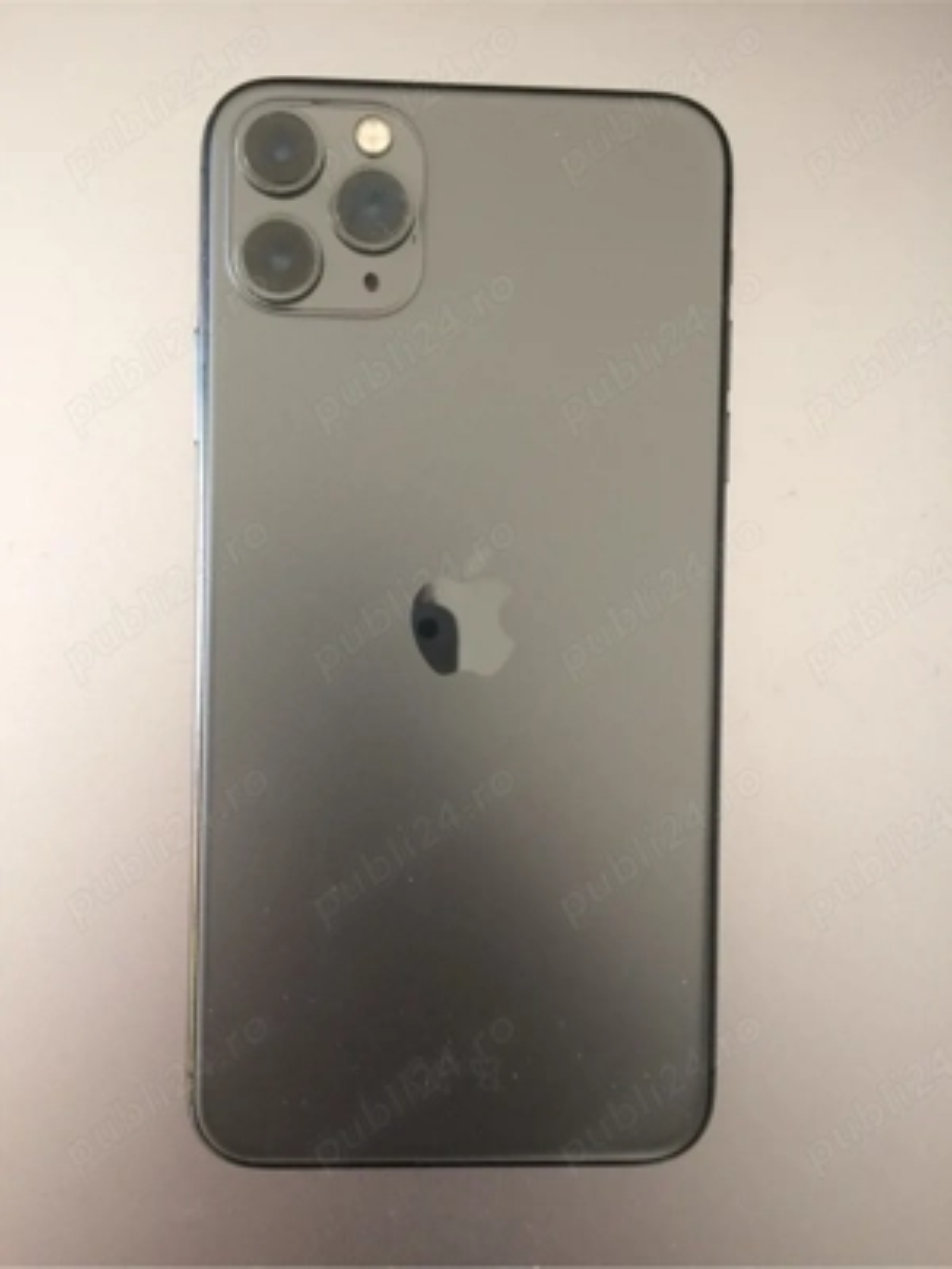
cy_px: 634
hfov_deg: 48.2
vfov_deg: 61.7
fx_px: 1063
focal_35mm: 29
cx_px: 476
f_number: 2.2
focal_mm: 4.15
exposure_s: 1/33
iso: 100
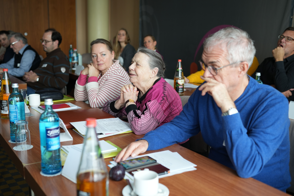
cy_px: 98
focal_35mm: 40
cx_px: 147
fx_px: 327
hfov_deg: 48.5
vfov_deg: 33.4
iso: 800
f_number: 2.8
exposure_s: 1/100
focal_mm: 40
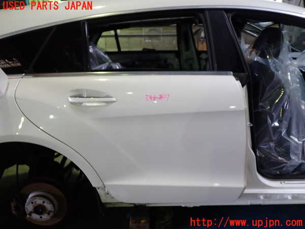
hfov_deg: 60.0
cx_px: 152
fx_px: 264
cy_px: 114
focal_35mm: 30
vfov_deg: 46.8
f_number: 2.3
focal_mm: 5.4
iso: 200
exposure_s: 1/40
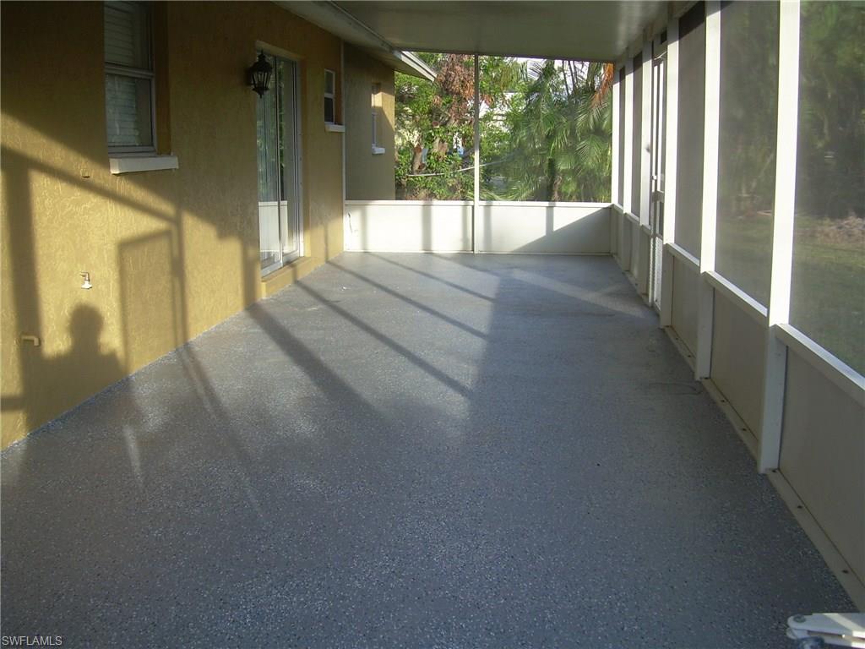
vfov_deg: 37.7
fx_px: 950
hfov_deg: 49.0
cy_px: 324
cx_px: 432
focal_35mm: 38
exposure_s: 1/210
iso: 50
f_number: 2.8
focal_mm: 6.3
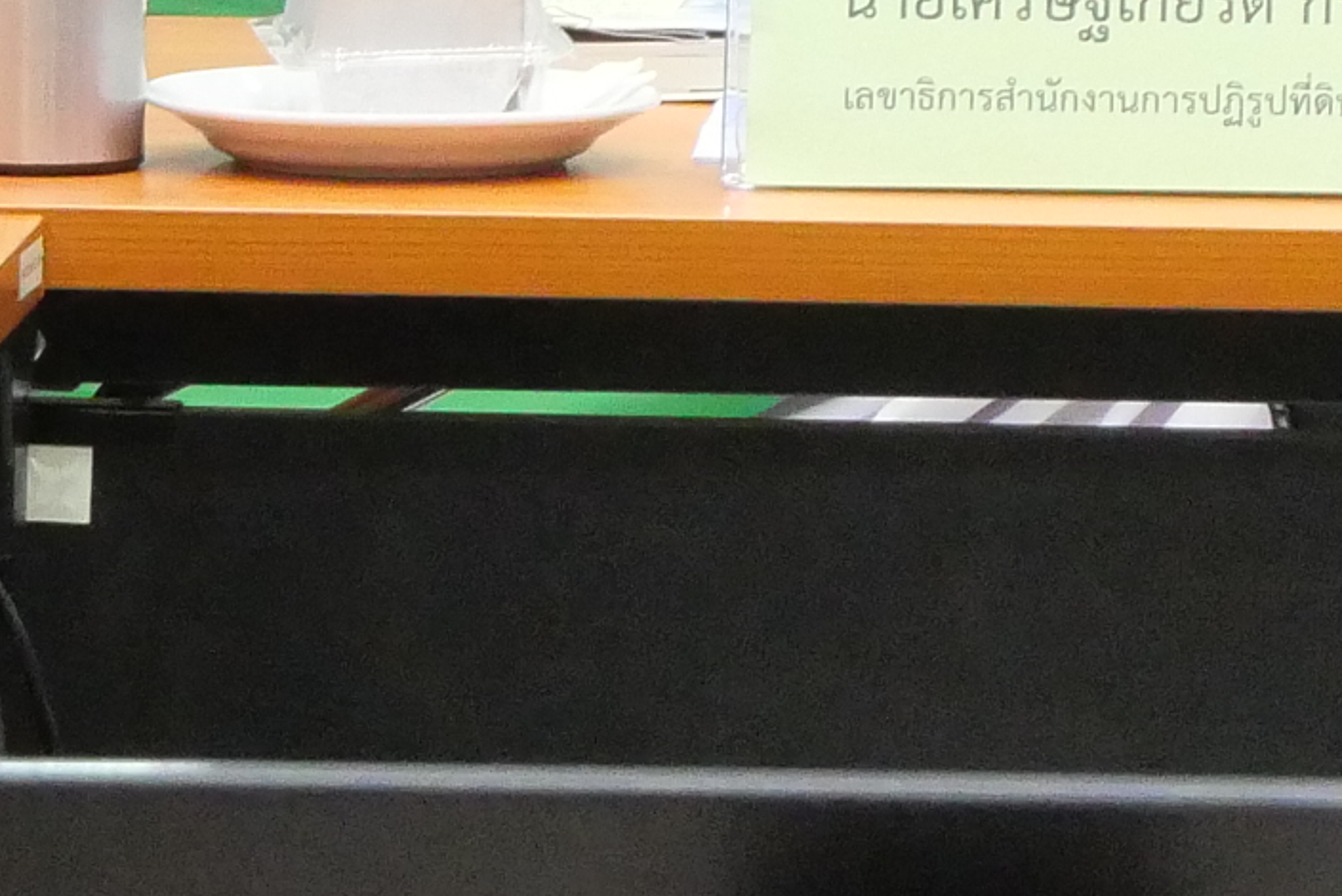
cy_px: -963
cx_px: 2295
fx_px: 24388
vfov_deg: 2.1
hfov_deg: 3.1
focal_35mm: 654
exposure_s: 1/50
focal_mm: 60
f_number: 5.6
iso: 3200
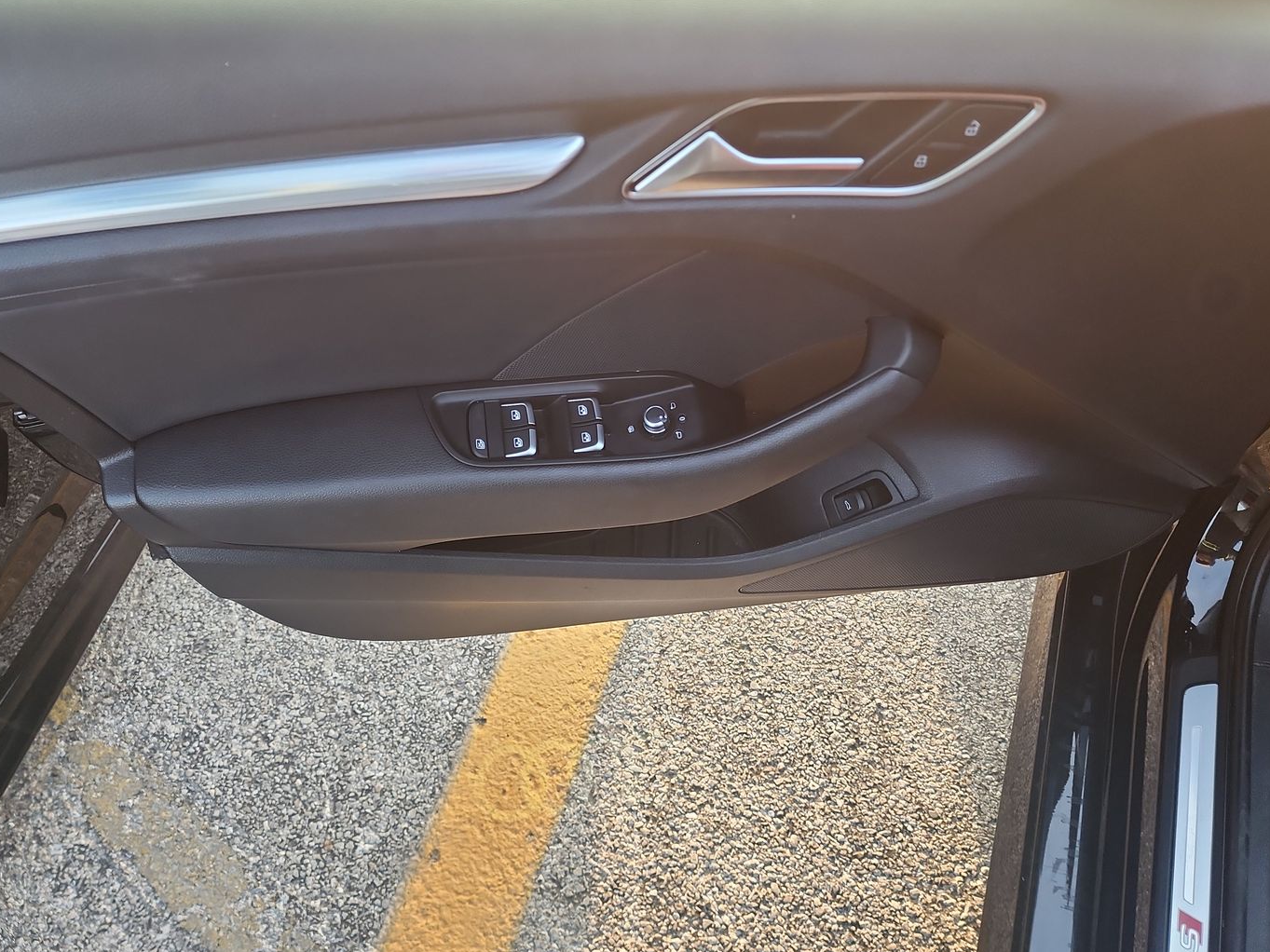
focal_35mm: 27
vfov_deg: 51.3
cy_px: 509
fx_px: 990
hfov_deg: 65.2
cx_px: 589
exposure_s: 1/59
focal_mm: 6.4
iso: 134
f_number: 1.8
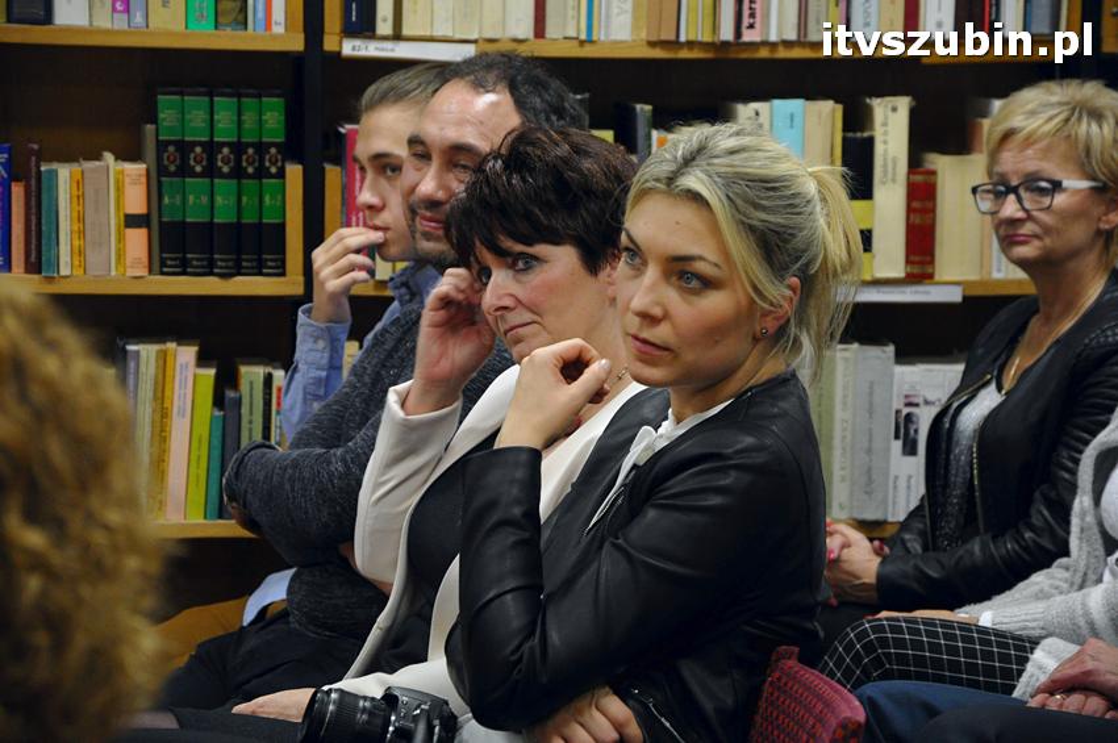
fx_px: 4886
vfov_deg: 8.7
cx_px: 559
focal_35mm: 158
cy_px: 372
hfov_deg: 13.1
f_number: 5.6
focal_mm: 105
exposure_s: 1/60
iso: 2000
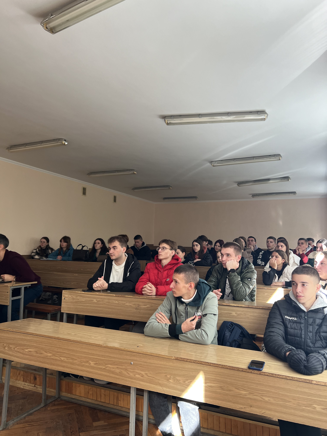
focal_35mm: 26
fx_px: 327
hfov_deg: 53.1
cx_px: 164
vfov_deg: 67.3
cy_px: 218
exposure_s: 1/121
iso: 100
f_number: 1.5
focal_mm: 5.7
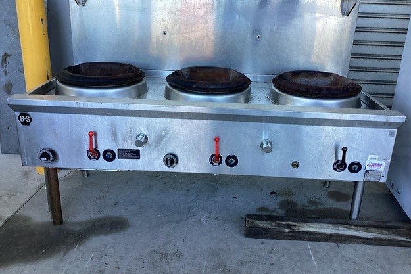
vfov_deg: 39.9
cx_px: 210
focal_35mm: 33
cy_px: 120
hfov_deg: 57.2
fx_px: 377
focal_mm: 3.3
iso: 32
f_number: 2.4
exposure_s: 1/100
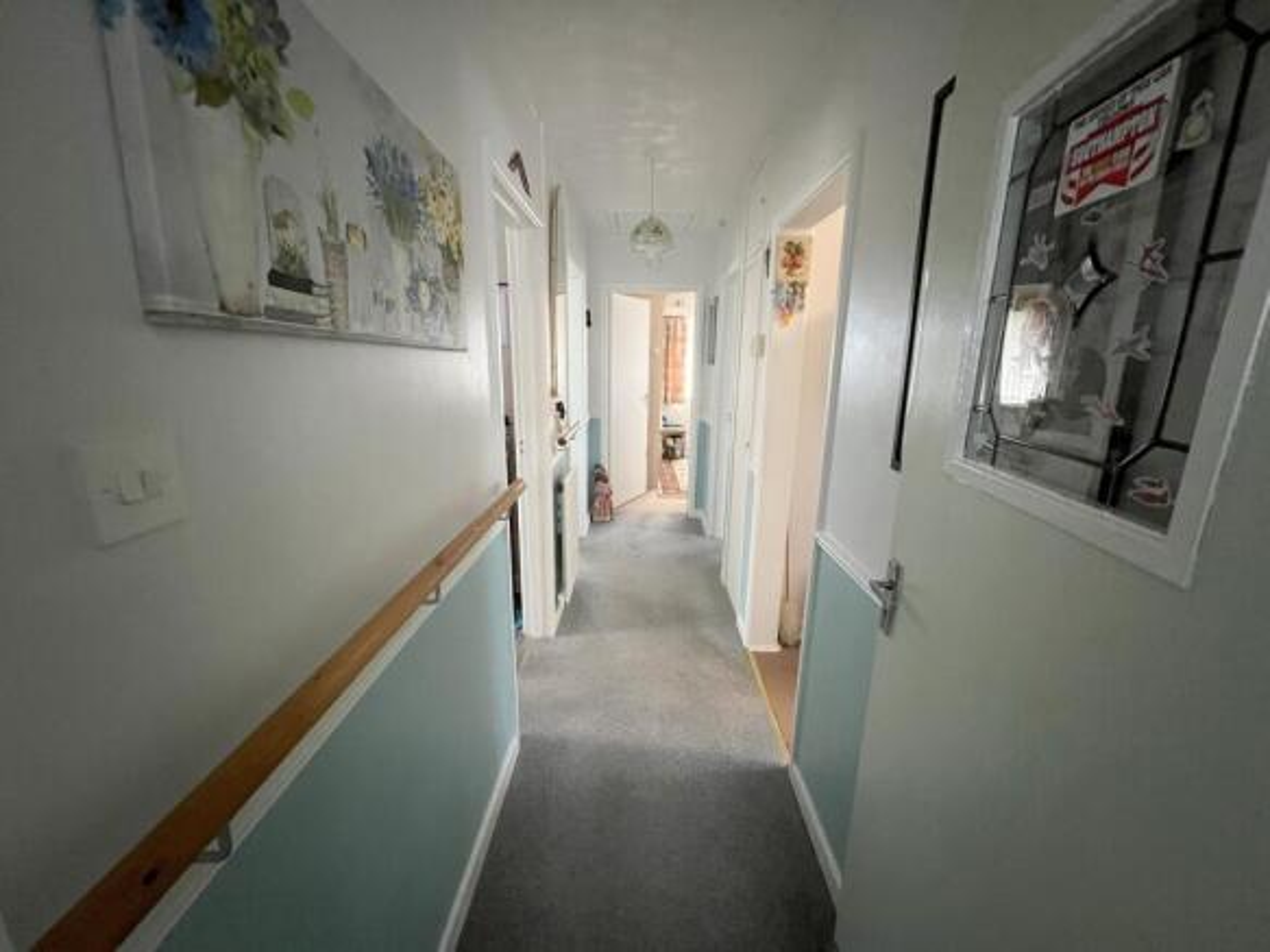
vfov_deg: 89.9
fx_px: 477
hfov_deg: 106.2
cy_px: 476
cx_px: 635
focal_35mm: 13
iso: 800
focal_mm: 1.57
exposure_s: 1/34
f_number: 1.8
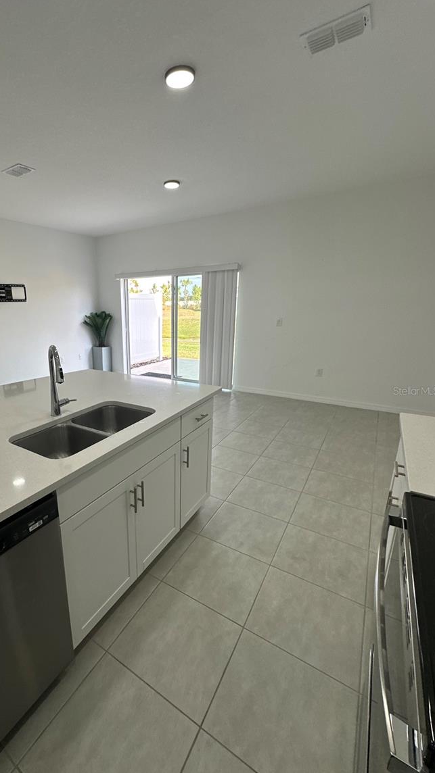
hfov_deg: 64.9
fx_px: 328
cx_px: 137
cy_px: 391
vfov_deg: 99.4
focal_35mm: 16
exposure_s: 1/168
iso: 40
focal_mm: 2.22
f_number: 2.2
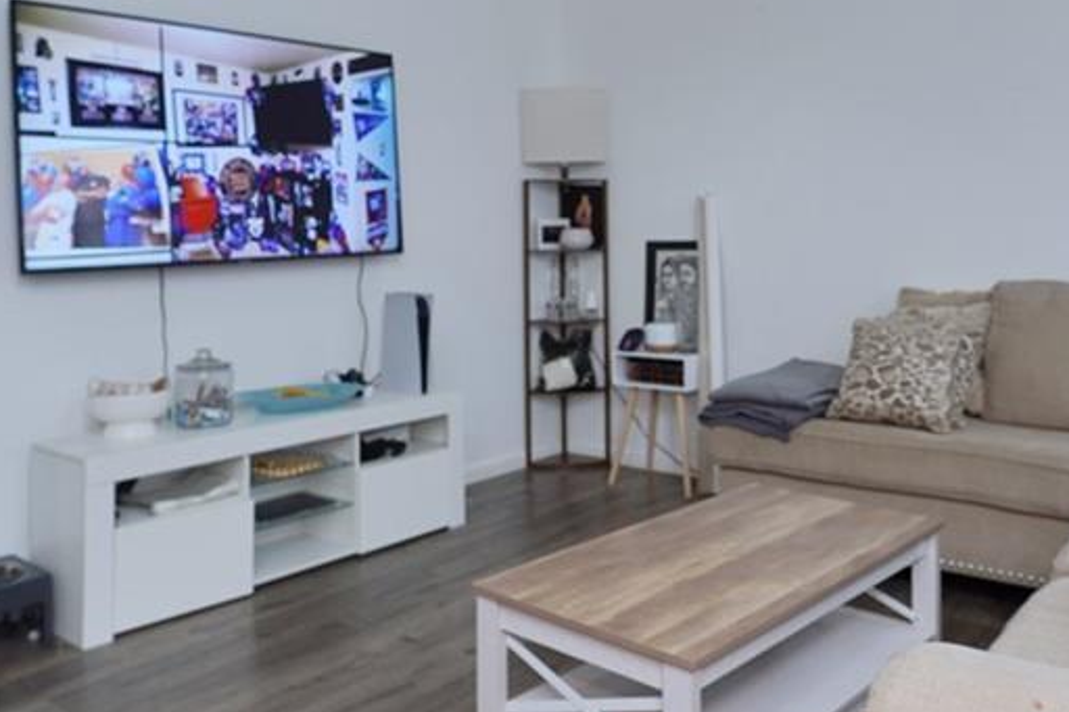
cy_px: 211
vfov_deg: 39.2
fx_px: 980
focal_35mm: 33
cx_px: 622
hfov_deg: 56.9
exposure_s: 1/60
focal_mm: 11
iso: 100
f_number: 2.8
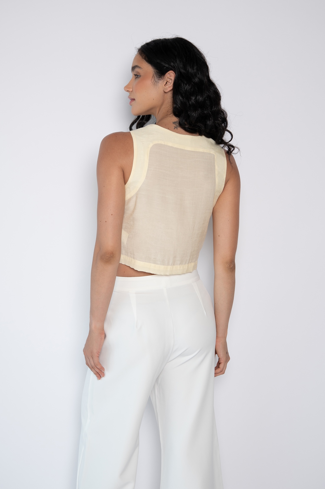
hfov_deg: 28.0
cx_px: 162
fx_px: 651
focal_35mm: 48
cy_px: 244
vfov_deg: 41.1
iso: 200
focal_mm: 48
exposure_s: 1/125
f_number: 4.5
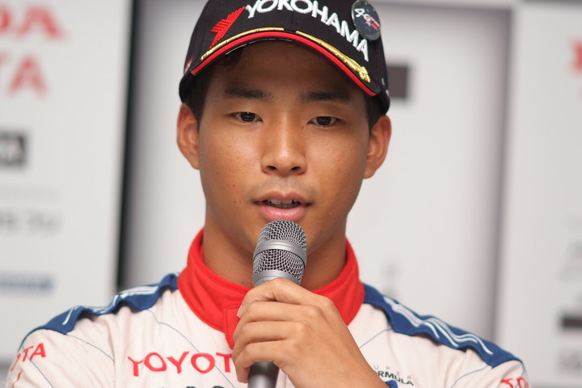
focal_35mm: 270
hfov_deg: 7.6
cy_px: 194
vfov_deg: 5.1
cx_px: 291
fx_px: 4365
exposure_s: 1/250
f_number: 2.8
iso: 400
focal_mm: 180
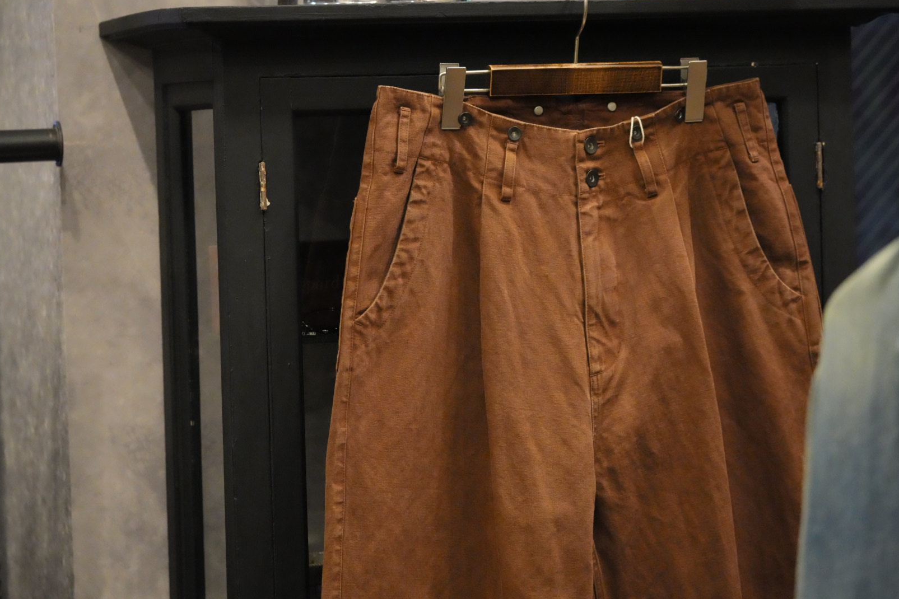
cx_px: 449
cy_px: 297
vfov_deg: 10.5
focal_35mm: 131
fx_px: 3271
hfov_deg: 15.6
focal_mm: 130
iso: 16000
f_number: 4
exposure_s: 1/250
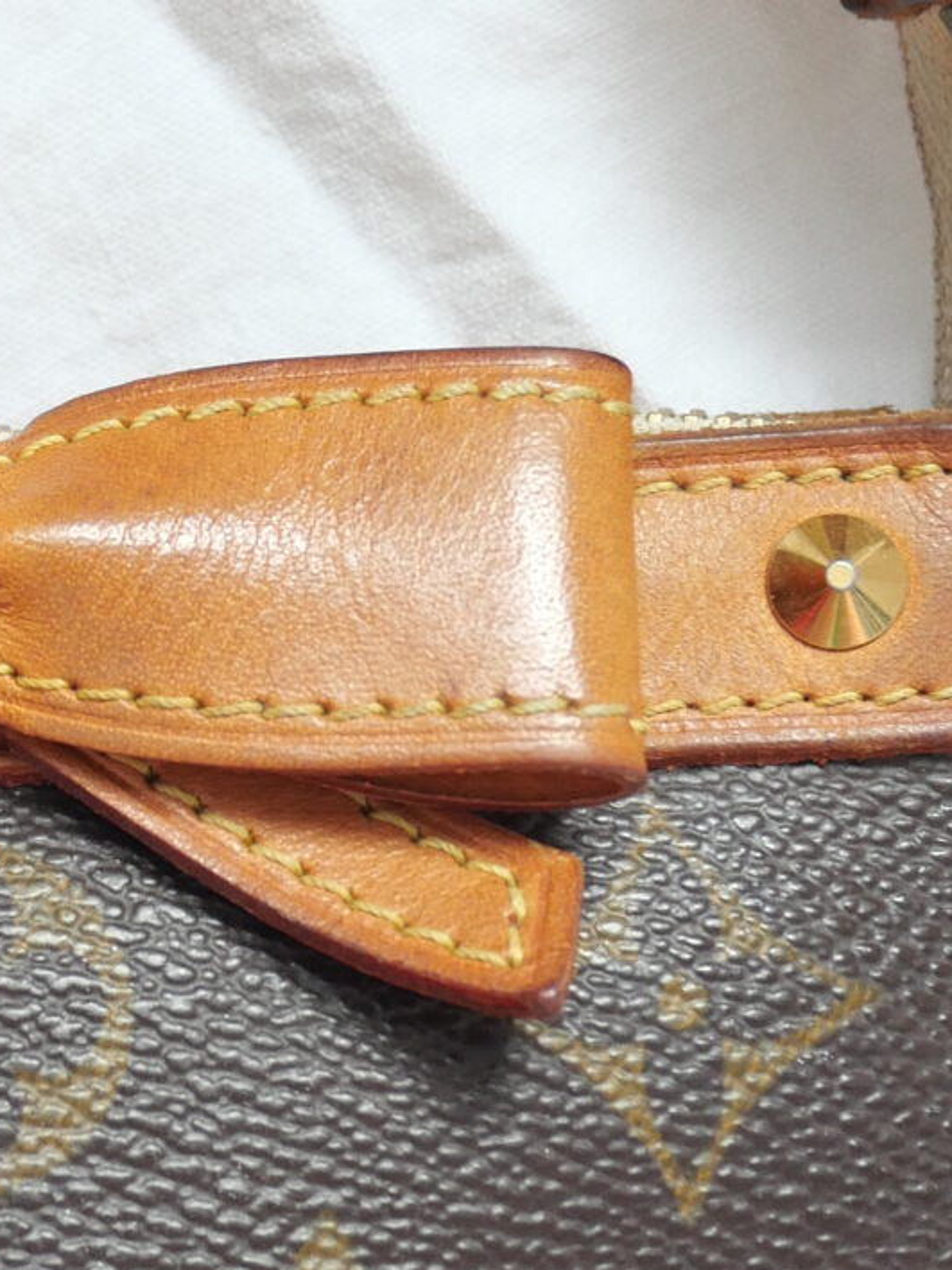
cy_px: 617
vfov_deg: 16.0
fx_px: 4510
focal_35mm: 123
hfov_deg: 11.8
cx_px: -136
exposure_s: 1/60
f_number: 4
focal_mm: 17
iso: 500
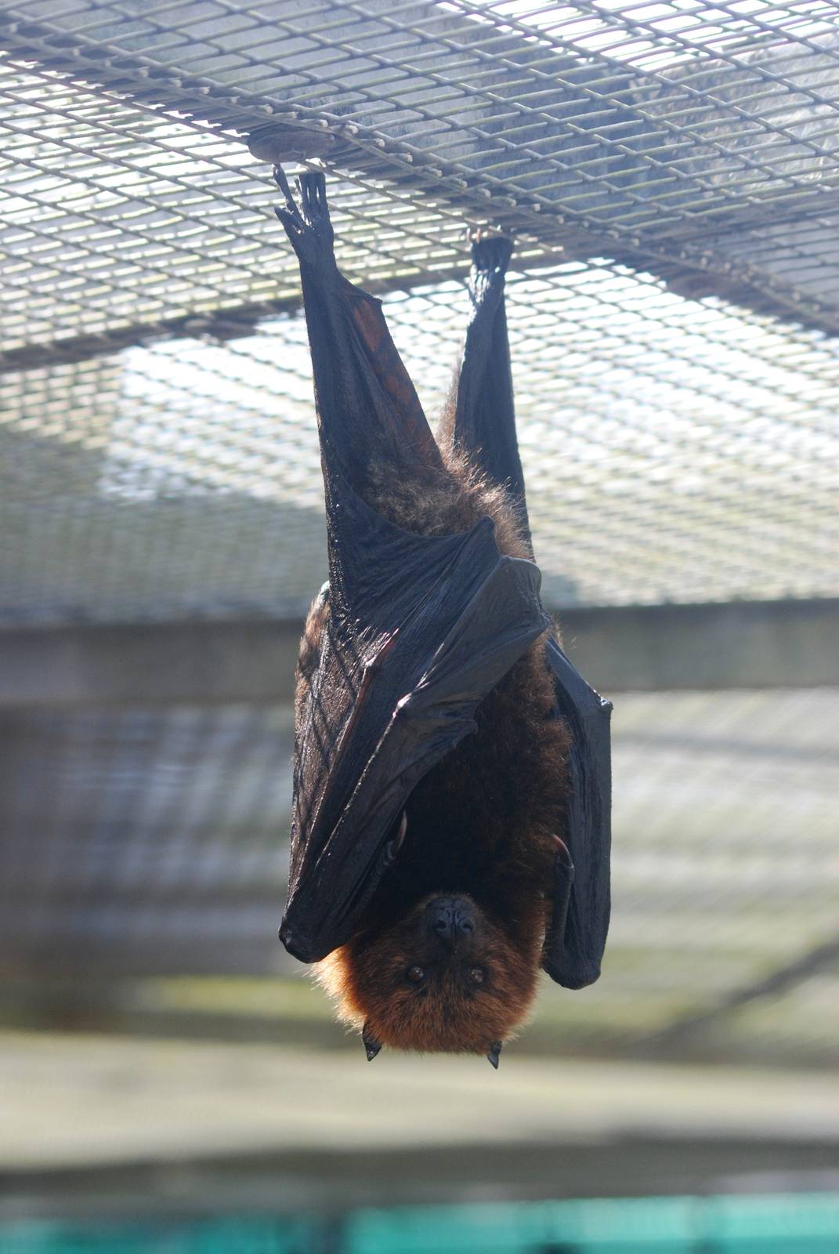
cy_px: 627
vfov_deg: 19.4
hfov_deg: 13.1
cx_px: 420
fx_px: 3660
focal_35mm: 105
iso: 400
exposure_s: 1/400
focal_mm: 70
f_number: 5
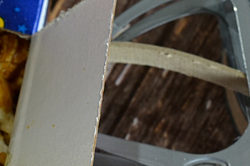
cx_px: -144
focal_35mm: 251
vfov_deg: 5.5
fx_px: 1742
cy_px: 182
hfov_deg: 8.0
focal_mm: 50
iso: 100
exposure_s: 1/3
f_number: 10
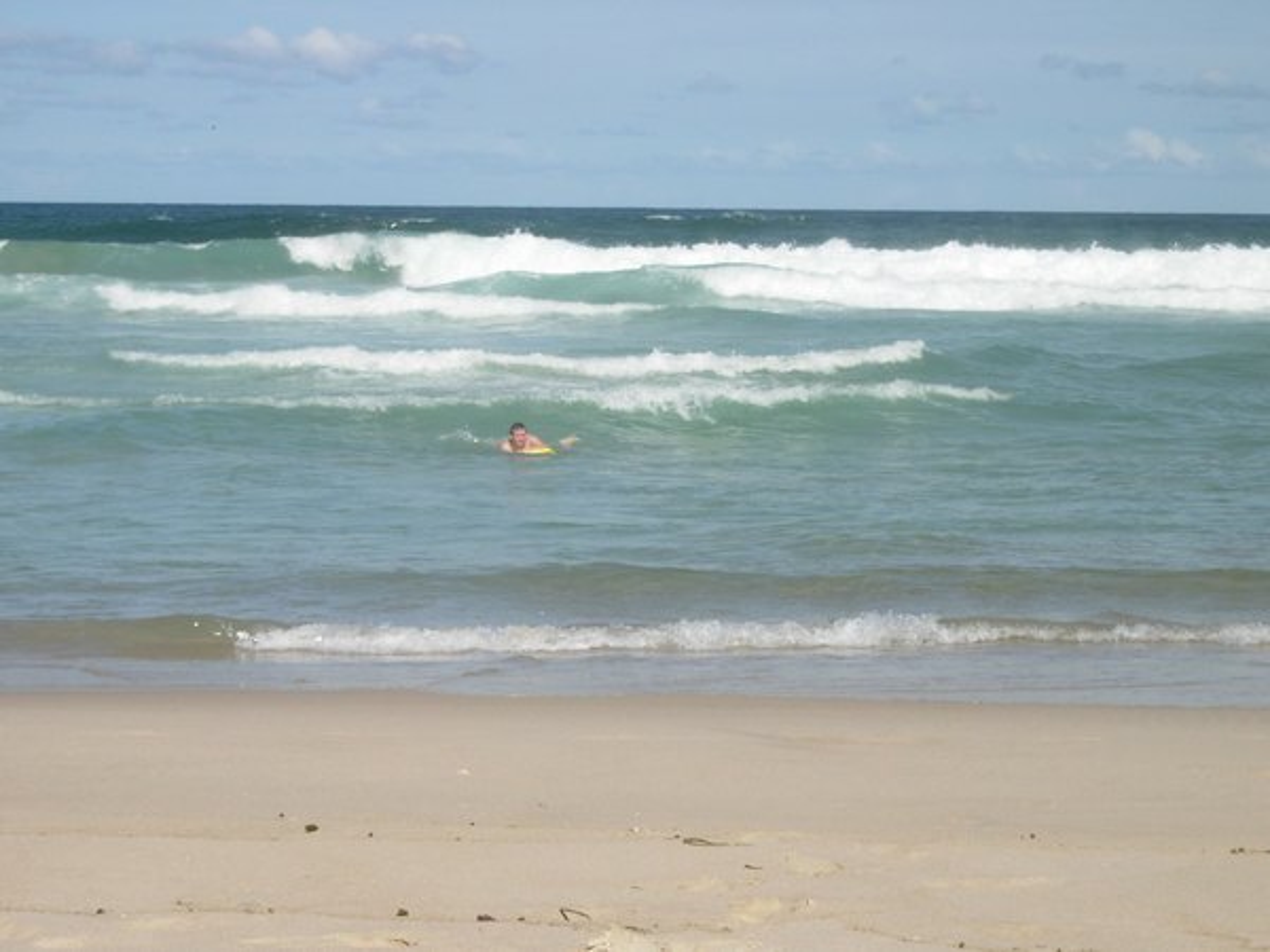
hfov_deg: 17.4
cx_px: 635
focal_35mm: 113
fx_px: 4146
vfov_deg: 13.1
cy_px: 476
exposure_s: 1/418
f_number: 8.2
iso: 79
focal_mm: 23.4
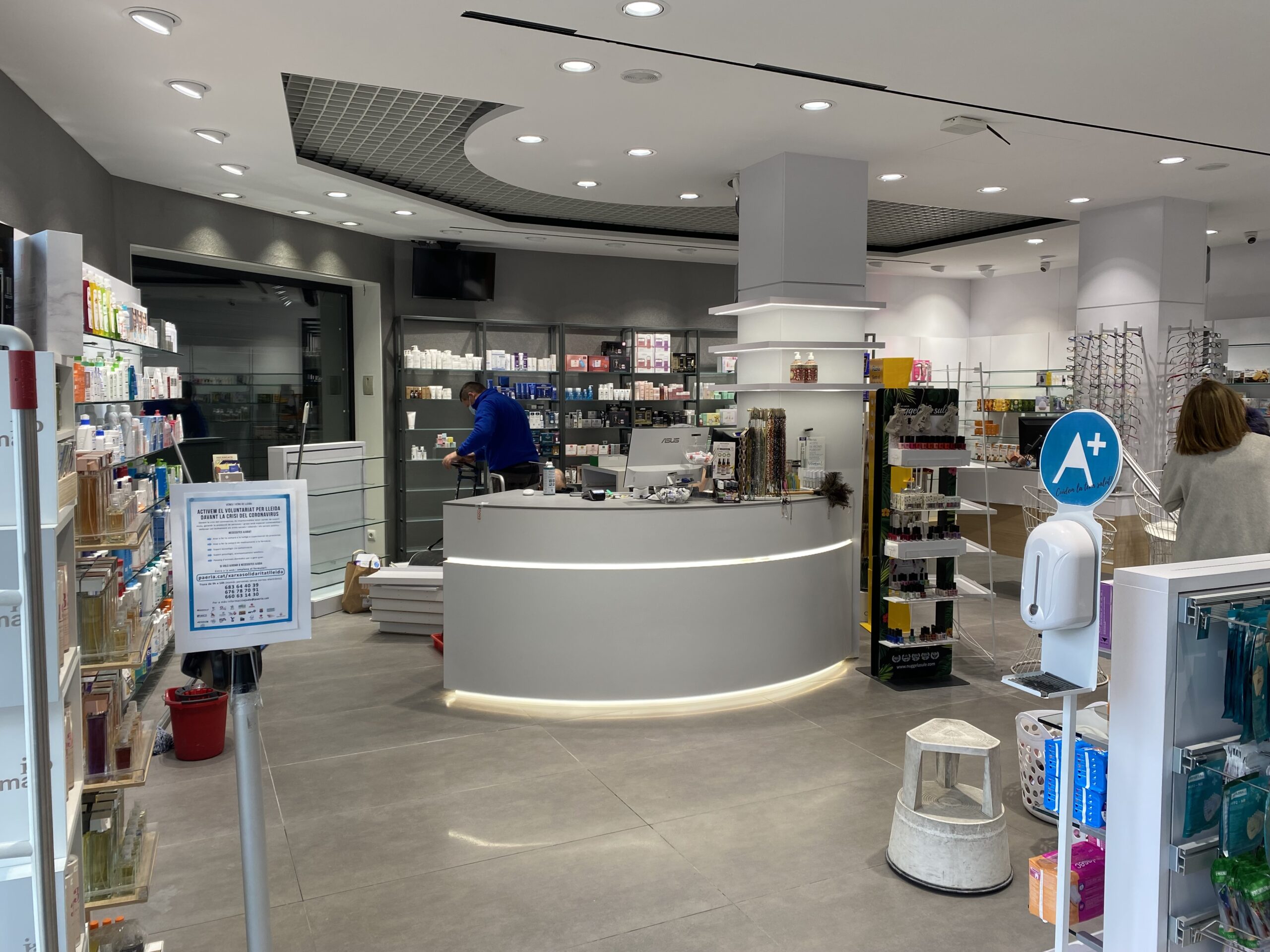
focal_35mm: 26
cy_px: 476
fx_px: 954
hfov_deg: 67.3
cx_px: 635
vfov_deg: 53.1
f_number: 1.8
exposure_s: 1/121
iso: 32
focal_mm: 4.25
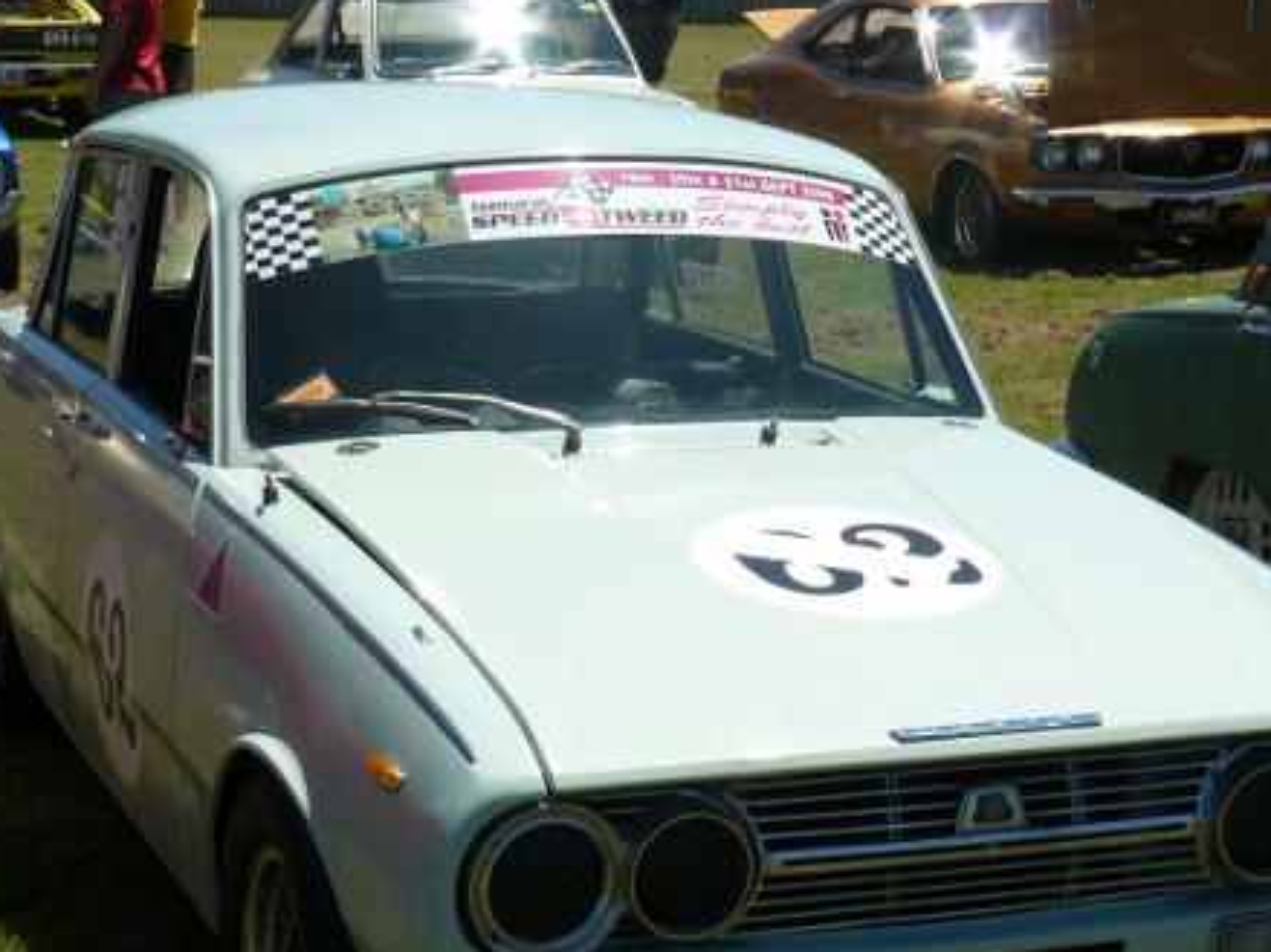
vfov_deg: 17.1
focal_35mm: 86
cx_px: 677
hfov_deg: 22.8
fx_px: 3157
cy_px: 680
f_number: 6.3
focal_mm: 9.8
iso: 100
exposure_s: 1/400
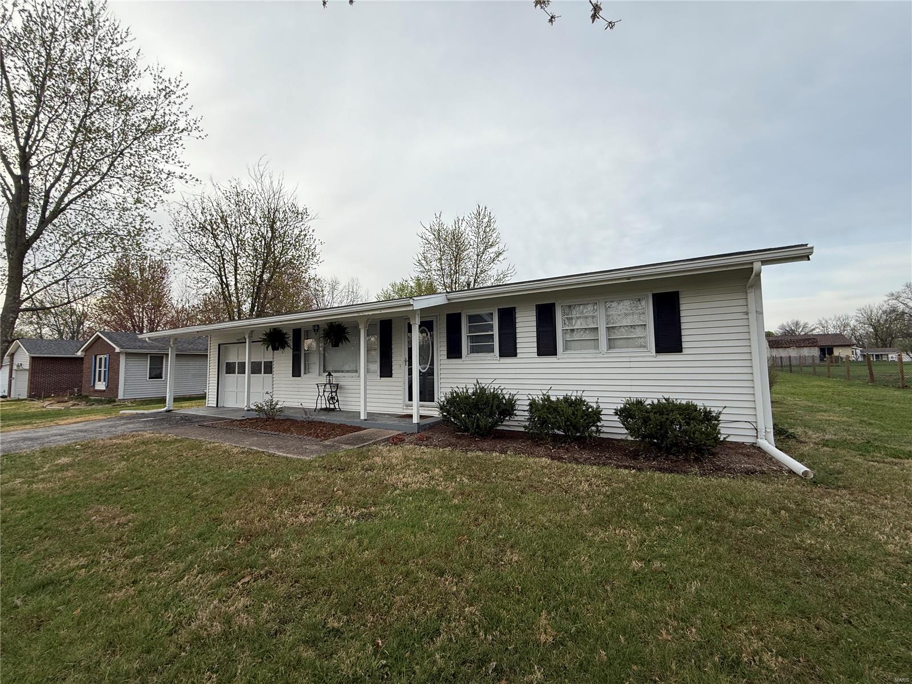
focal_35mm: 14
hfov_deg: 102.1
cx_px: 456
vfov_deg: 85.7
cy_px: 342
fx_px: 369
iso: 50
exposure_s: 1/574
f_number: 2.2
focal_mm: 2.22
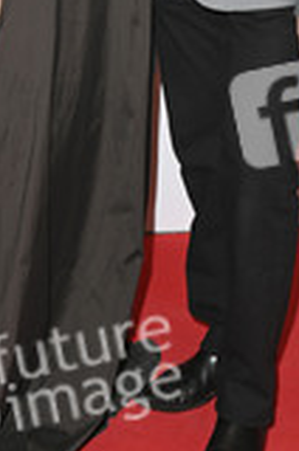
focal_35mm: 120
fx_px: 1501
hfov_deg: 11.4
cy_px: -39
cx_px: 118
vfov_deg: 16.6
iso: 500
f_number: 5.6
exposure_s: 1/250
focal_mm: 48
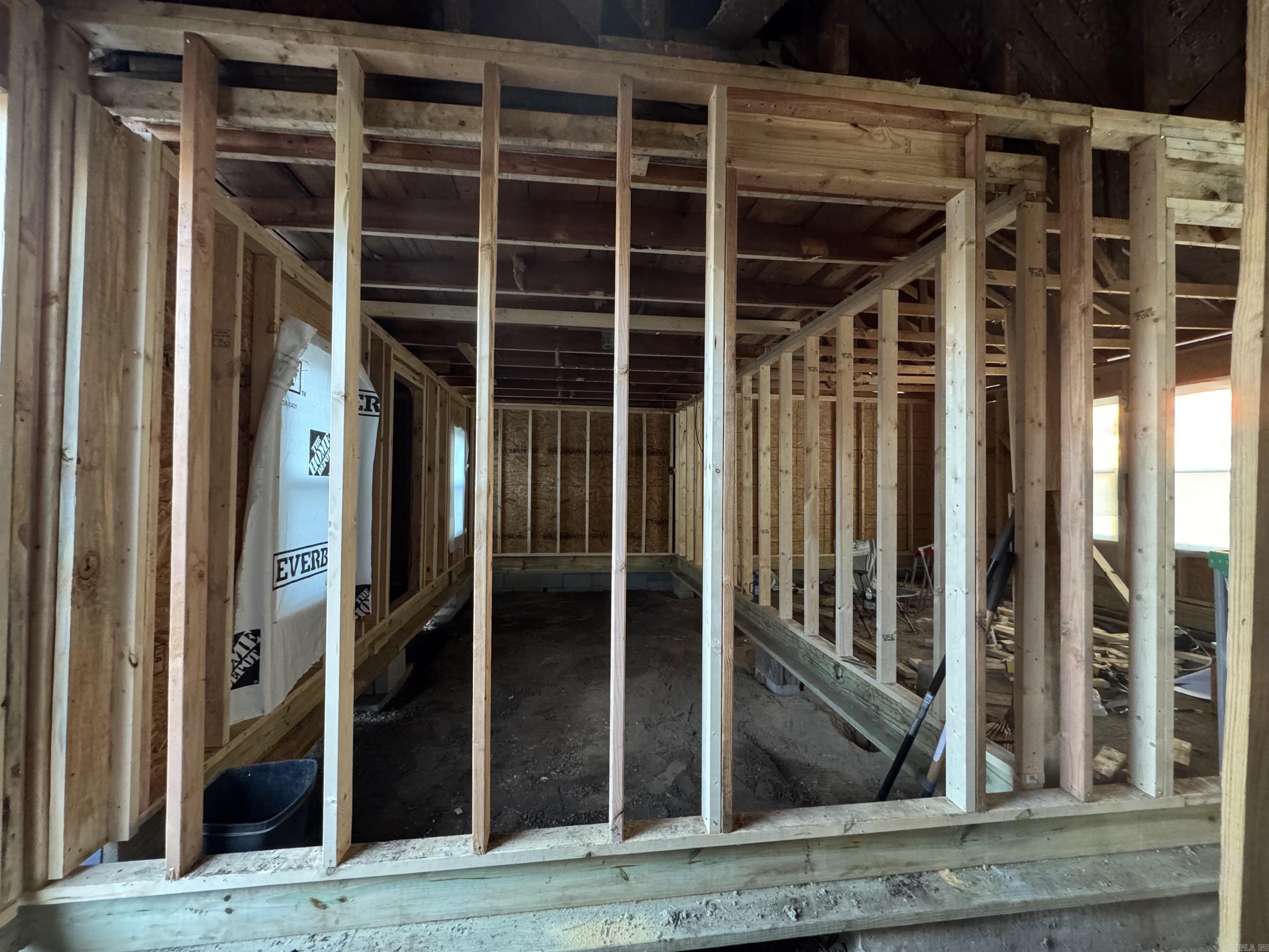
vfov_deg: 85.7
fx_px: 513
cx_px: 634
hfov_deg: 102.1
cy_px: 476
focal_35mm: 14
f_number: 2.2
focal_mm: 2.22
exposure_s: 1/60
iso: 800
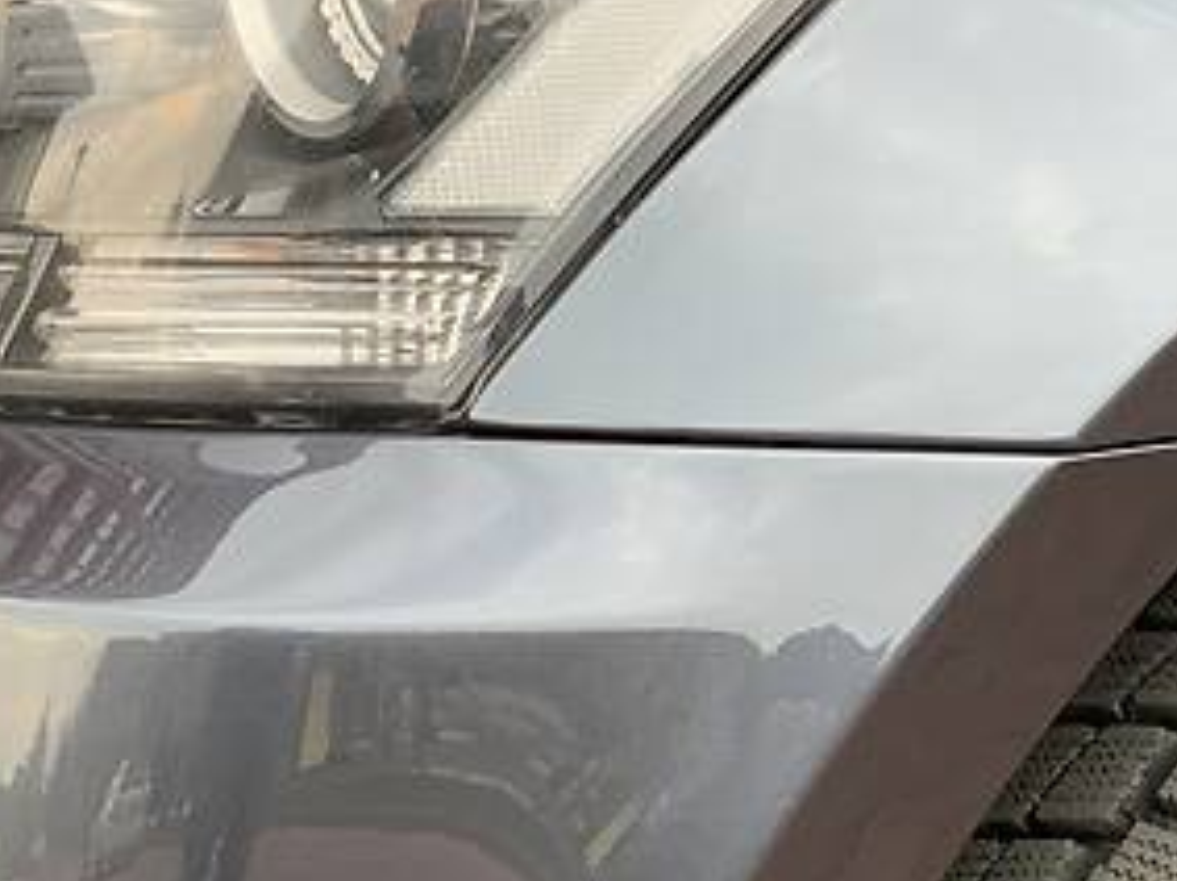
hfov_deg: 13.3
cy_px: 411
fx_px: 4996
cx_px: 12
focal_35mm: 147
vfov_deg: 10.1
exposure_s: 1/122
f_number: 2.4
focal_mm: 6
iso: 32
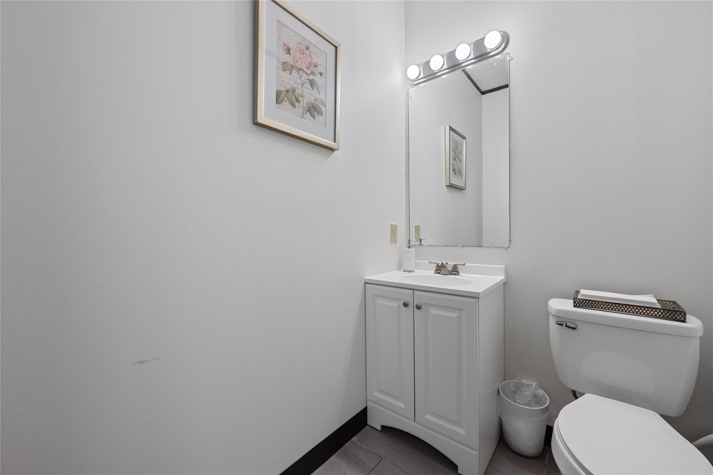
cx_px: 356
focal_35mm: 14
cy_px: 238
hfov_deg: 104.3
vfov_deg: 81.1
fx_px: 277
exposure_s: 1/50
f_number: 7.1
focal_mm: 14
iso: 1000
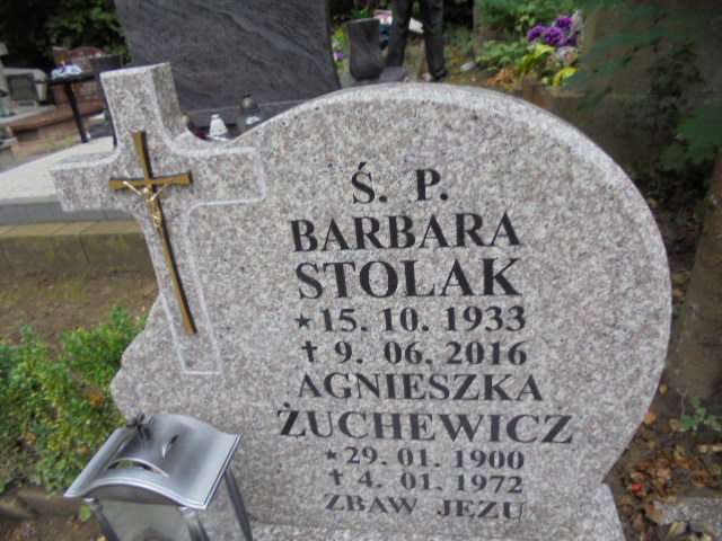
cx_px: 361
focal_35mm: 26
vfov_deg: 53.1
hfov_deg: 67.3
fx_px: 542
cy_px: 270
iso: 100
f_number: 3.5
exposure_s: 1/60
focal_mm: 4.6
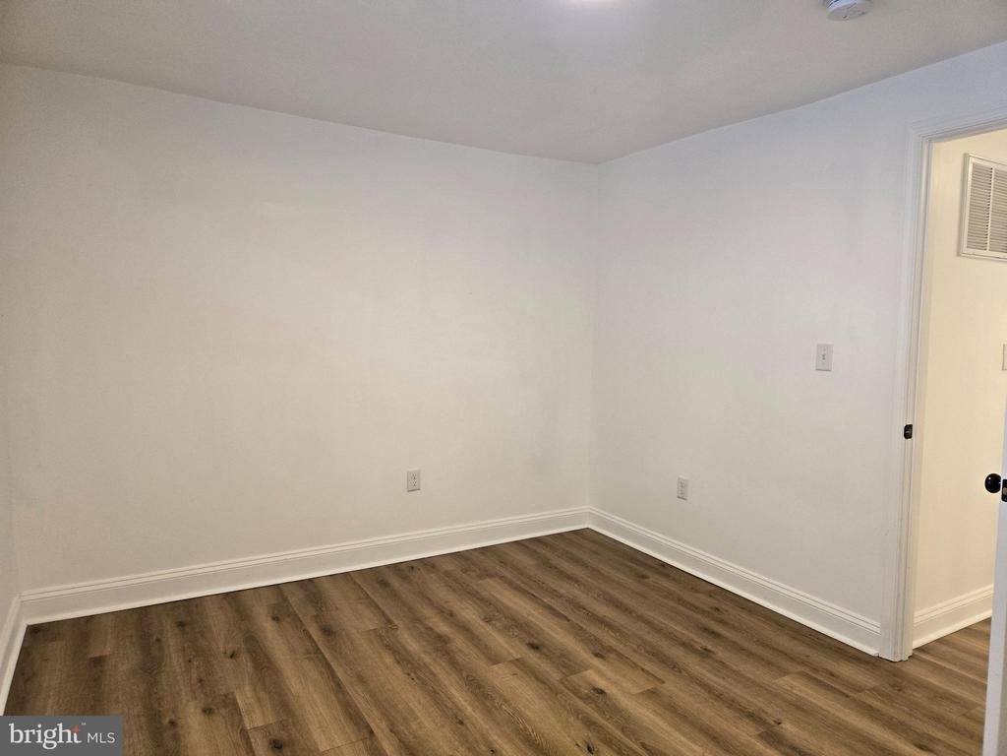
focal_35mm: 23
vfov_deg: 58.9
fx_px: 669
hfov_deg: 73.9
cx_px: 504
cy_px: 378
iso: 250
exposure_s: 1/120
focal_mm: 5.4
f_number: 1.8
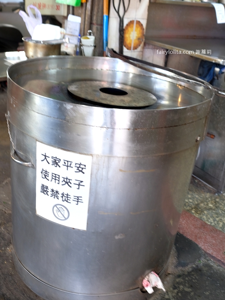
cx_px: 112
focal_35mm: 38
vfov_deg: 48.9
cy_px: 161
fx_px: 329
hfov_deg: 37.7
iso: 400
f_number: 3.6
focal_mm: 23
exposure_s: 1/15
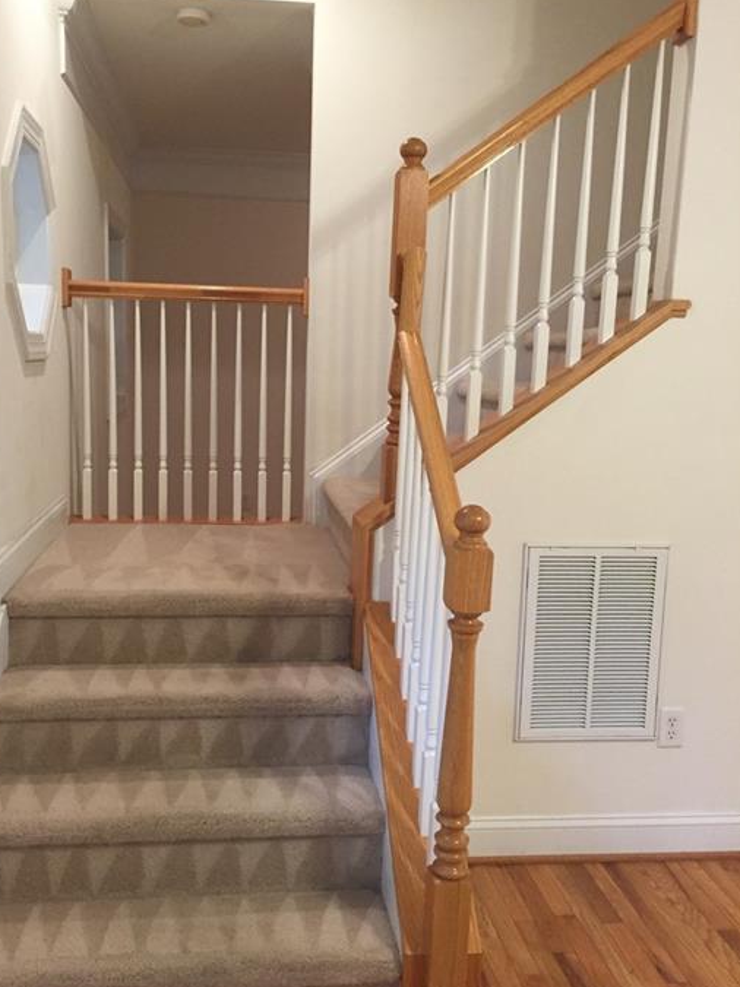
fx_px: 941
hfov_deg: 42.9
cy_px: 483
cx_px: 329
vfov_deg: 55.4
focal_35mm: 33
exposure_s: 1/30
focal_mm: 4.15
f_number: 2.2
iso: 160
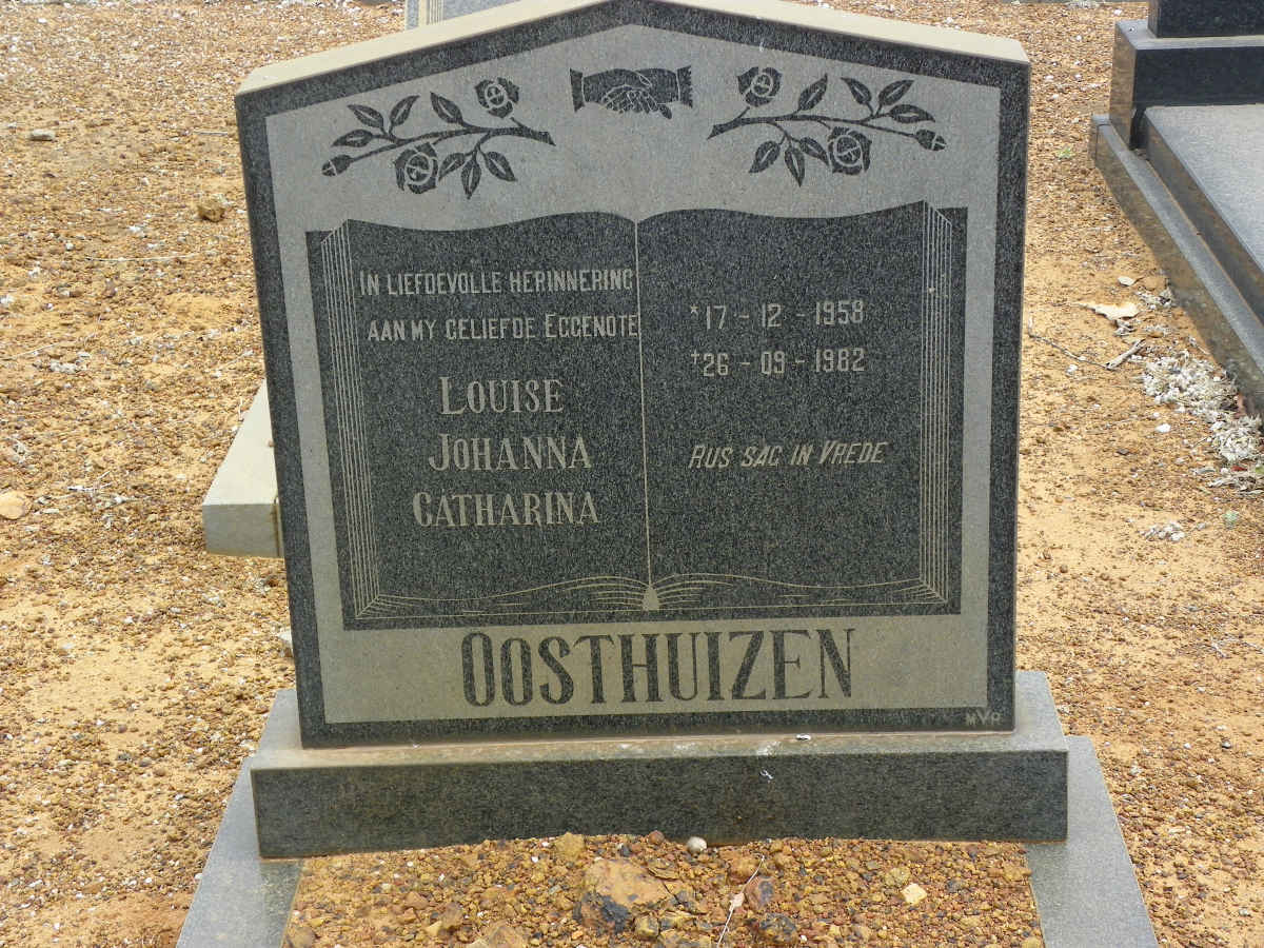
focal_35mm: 66
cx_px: 632
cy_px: 474
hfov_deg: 29.4
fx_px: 2410
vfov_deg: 22.3
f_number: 3.5
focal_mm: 11.8
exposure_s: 1/250
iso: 64
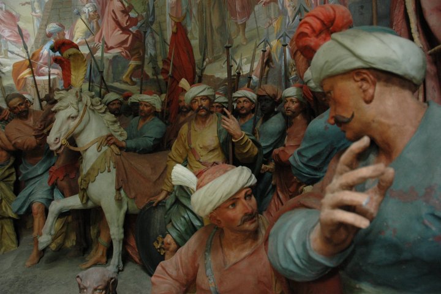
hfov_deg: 67.4
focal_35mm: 27
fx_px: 331
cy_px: 147
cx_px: 220
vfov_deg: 47.9
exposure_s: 1/4
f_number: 3.5
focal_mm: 18
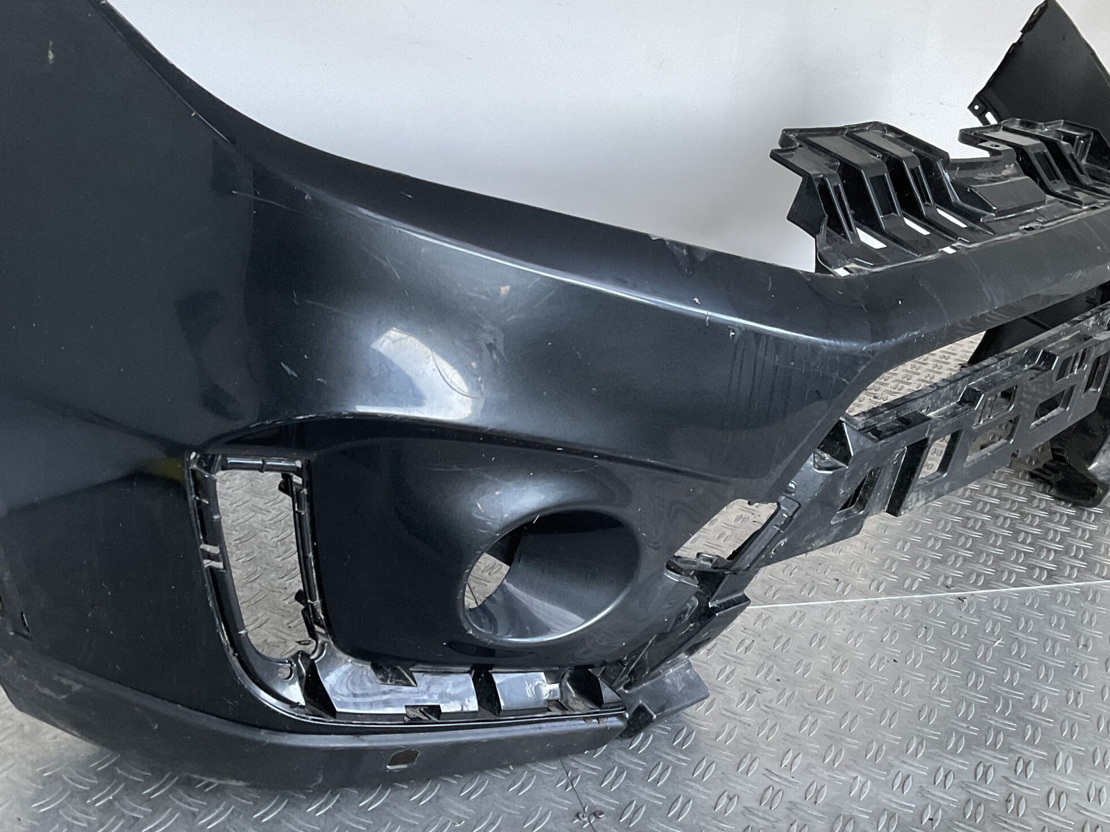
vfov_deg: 37.7
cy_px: 382
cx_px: 481
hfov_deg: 48.8
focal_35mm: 38
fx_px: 1218
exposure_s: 1/60
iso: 80
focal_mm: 3
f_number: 1.8
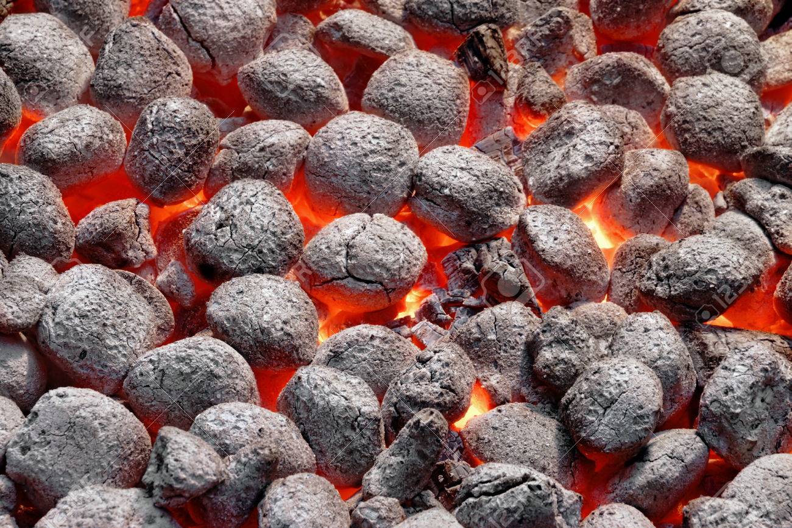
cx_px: 396
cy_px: 264
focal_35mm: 120
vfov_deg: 11.4
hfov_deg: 17.1
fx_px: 2639
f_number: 11
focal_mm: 80
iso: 100
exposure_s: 1/5
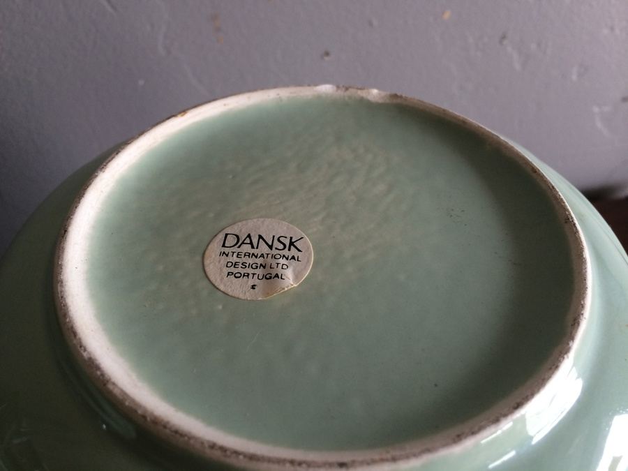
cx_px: 314
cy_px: 236
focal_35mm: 30
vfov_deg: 46.8
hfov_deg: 60.0
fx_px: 544
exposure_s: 1/30
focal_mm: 4.12
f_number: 2.2
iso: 40
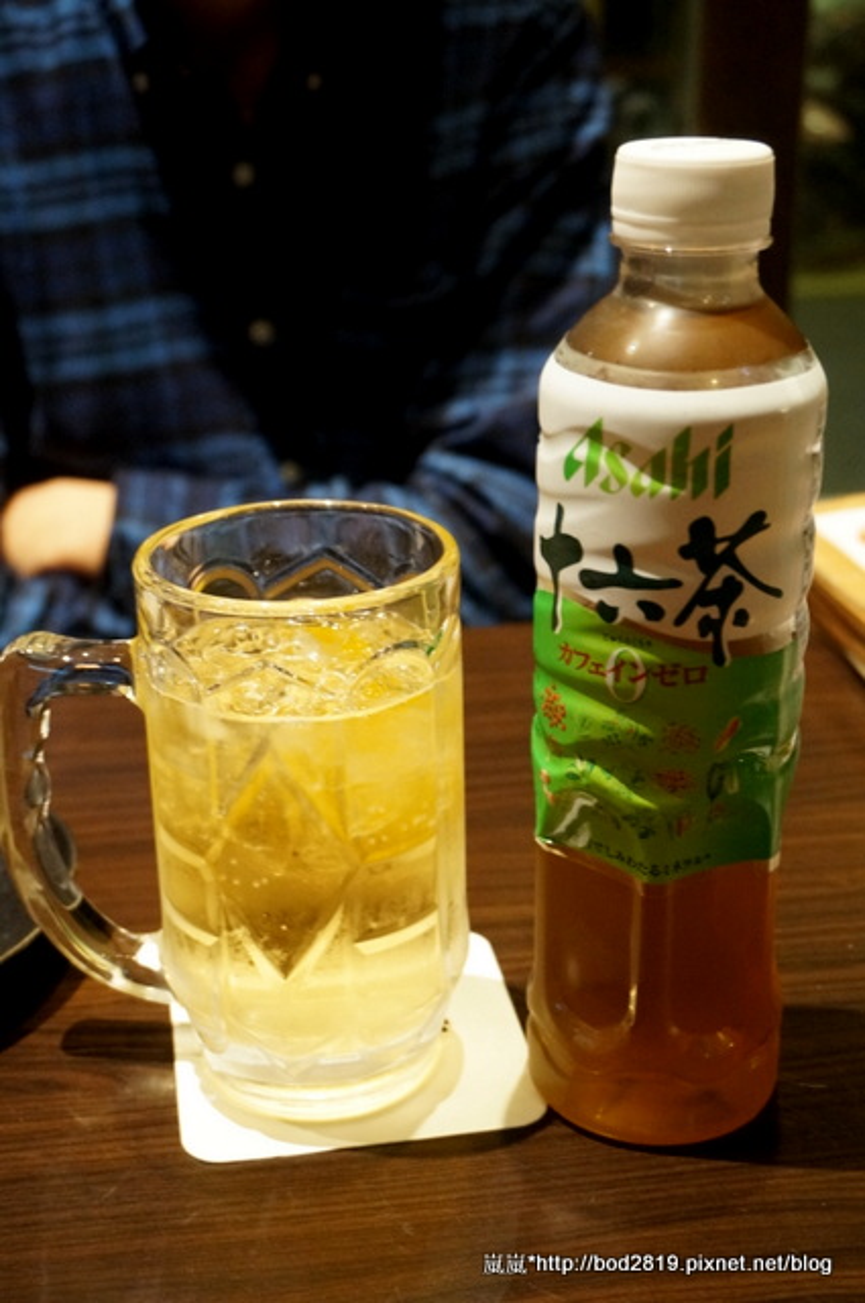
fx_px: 1680
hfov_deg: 28.9
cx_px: 432
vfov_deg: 42.4
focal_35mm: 46
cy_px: 652
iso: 3200
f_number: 5
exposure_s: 1/25
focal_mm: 31
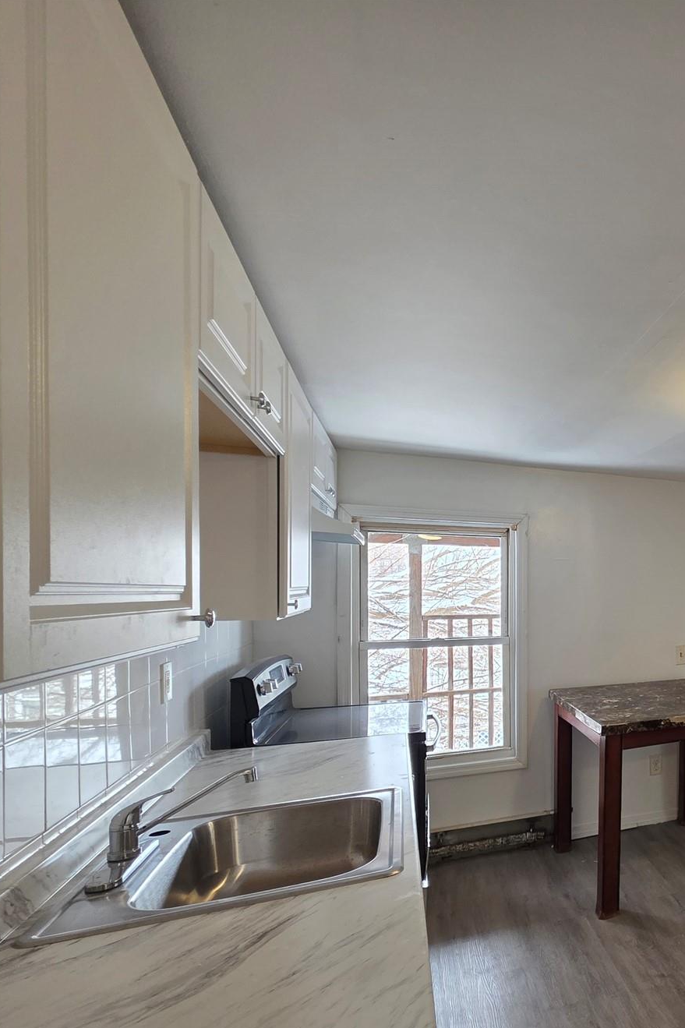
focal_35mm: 21
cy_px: 595
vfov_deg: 80.6
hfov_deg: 45.2
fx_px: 599
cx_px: 750
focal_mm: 2.2
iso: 160
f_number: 1.9
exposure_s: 1/60
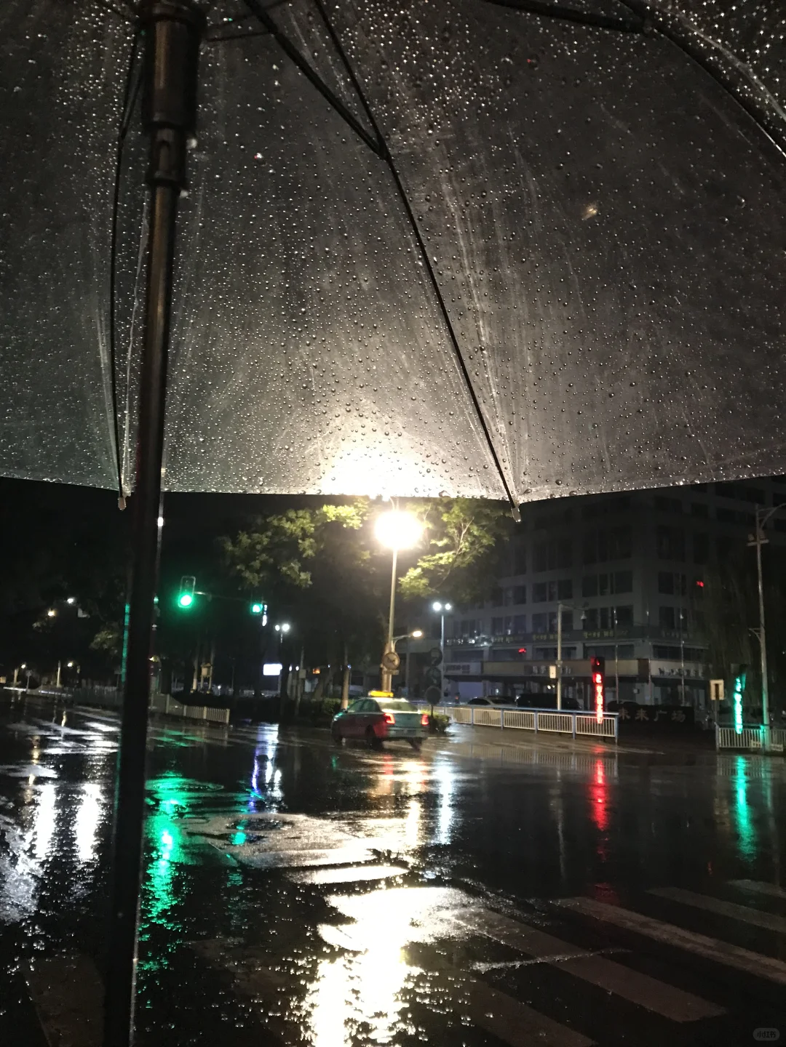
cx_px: 393
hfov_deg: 49.7
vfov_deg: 63.4
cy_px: 524
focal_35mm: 28
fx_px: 848
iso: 100
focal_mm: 3.99
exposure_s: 1/13
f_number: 1.8
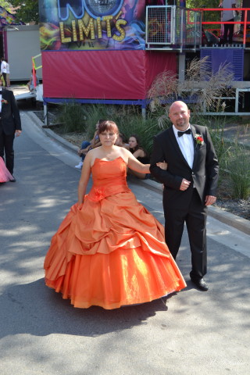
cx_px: 125
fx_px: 531
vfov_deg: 38.9
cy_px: 188
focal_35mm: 51
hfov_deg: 26.5
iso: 100
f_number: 5.6
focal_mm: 34
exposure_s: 1/125
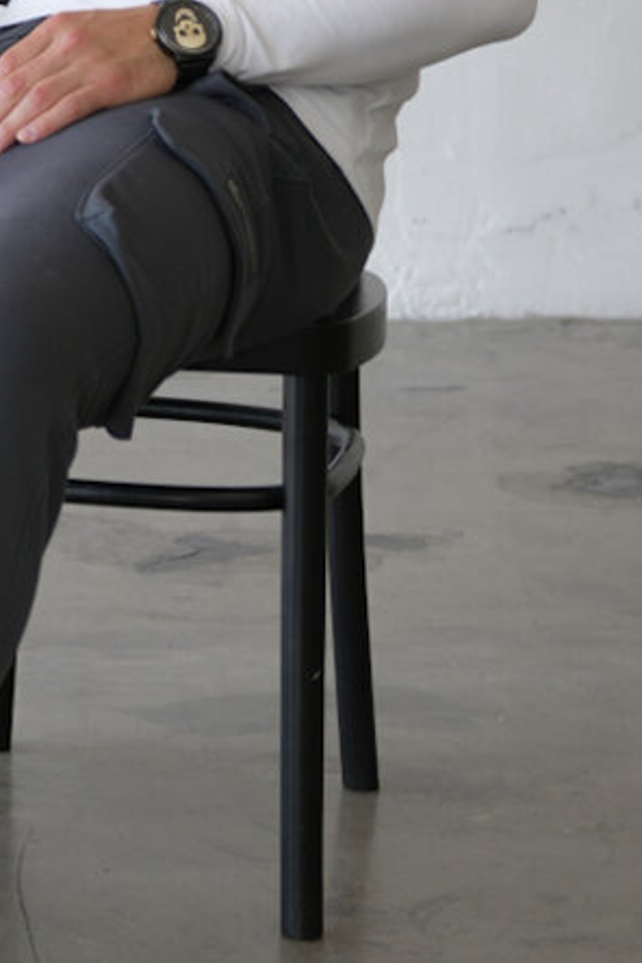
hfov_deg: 9.8
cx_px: -205
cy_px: -80
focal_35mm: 137
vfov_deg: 14.6
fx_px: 3664
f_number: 3.2
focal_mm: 38
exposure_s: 1/100
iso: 160
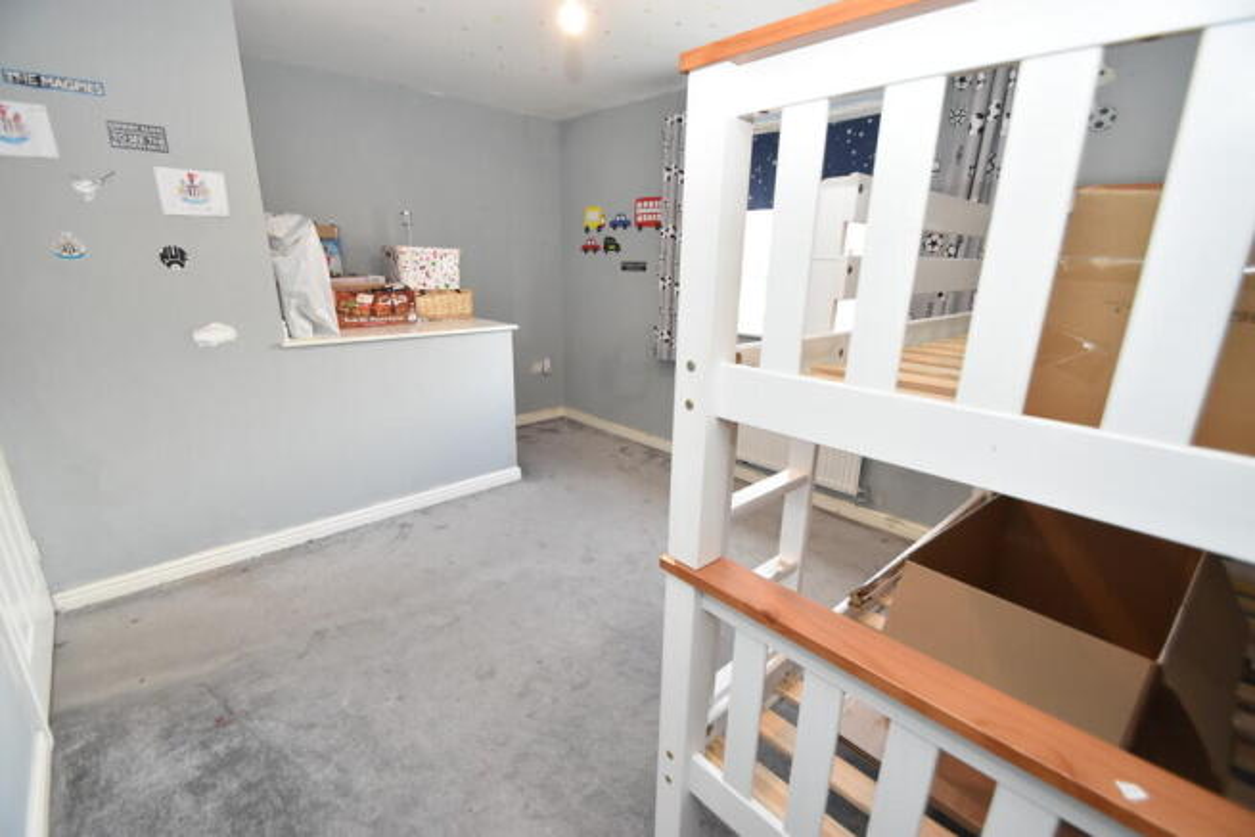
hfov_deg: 100.4
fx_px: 523
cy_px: 418
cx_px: 628
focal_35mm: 15
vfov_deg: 77.4
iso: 800
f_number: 4.5
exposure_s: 1/80
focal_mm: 10
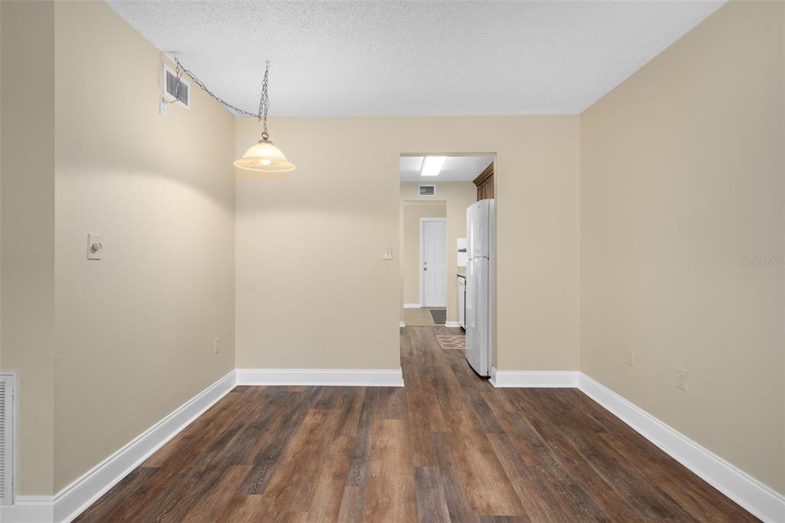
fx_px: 371
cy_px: 262
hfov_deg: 93.3
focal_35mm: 17
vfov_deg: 70.4
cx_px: 392
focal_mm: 17
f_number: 8
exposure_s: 1/1.67
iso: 320
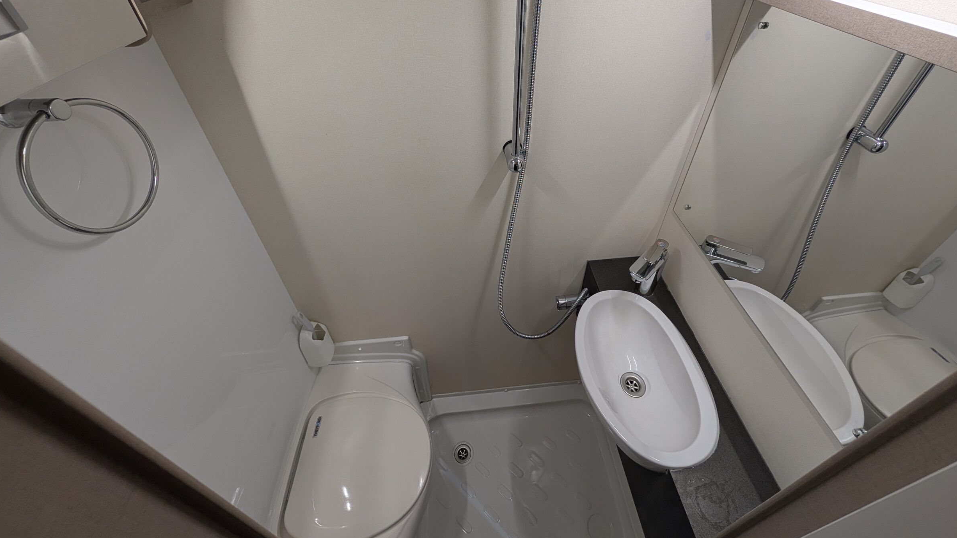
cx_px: 500
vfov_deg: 72.6
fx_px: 355
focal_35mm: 14
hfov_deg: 106.7
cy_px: 189
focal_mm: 2.02
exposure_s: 1/100
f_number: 1.7
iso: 72
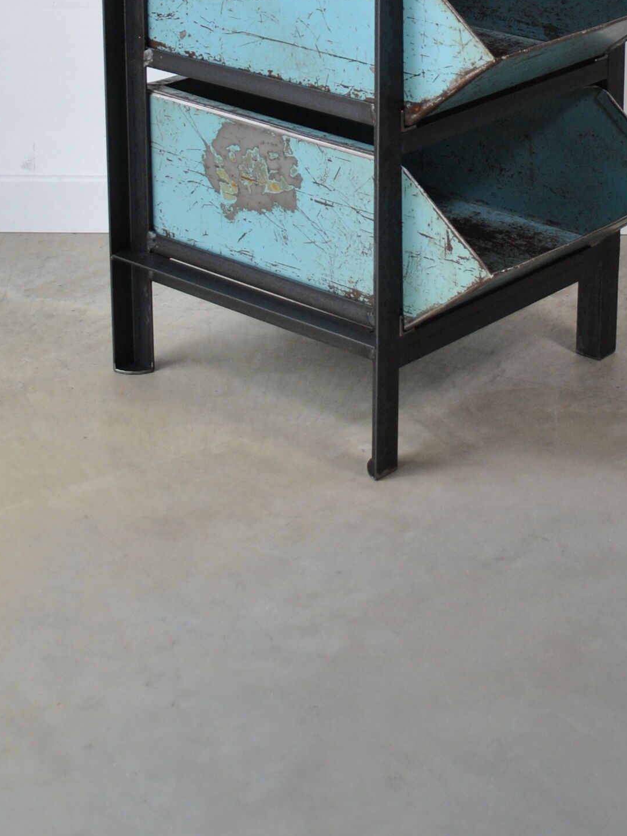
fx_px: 2053
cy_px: -72
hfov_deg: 17.4
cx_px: 366
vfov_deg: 21.9
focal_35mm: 85
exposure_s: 1/100
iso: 200
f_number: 4
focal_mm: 22
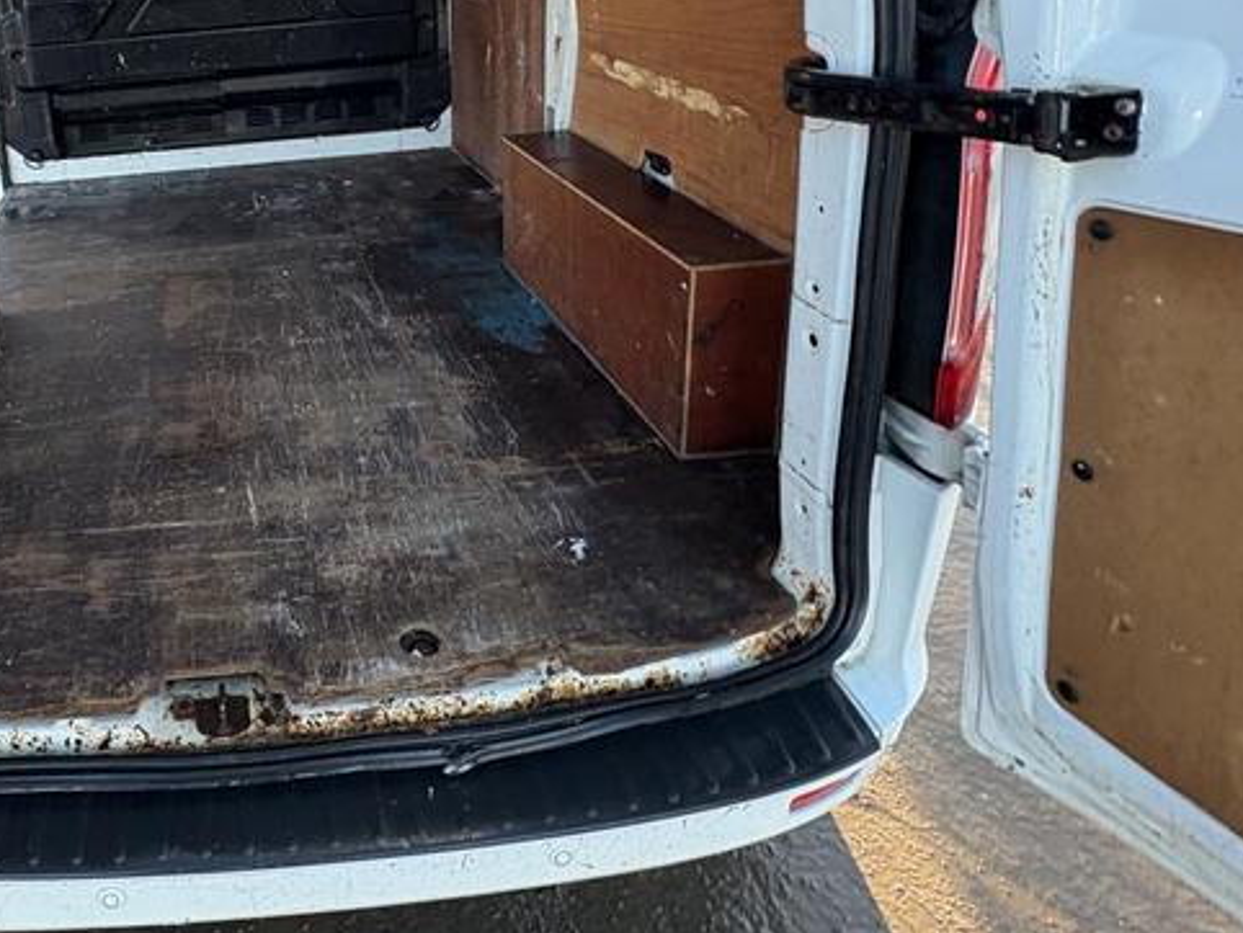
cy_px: 155
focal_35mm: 26
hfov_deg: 61.2
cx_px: 232
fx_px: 934
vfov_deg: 49.2
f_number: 2.2
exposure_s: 1/116
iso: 125
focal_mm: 2.22
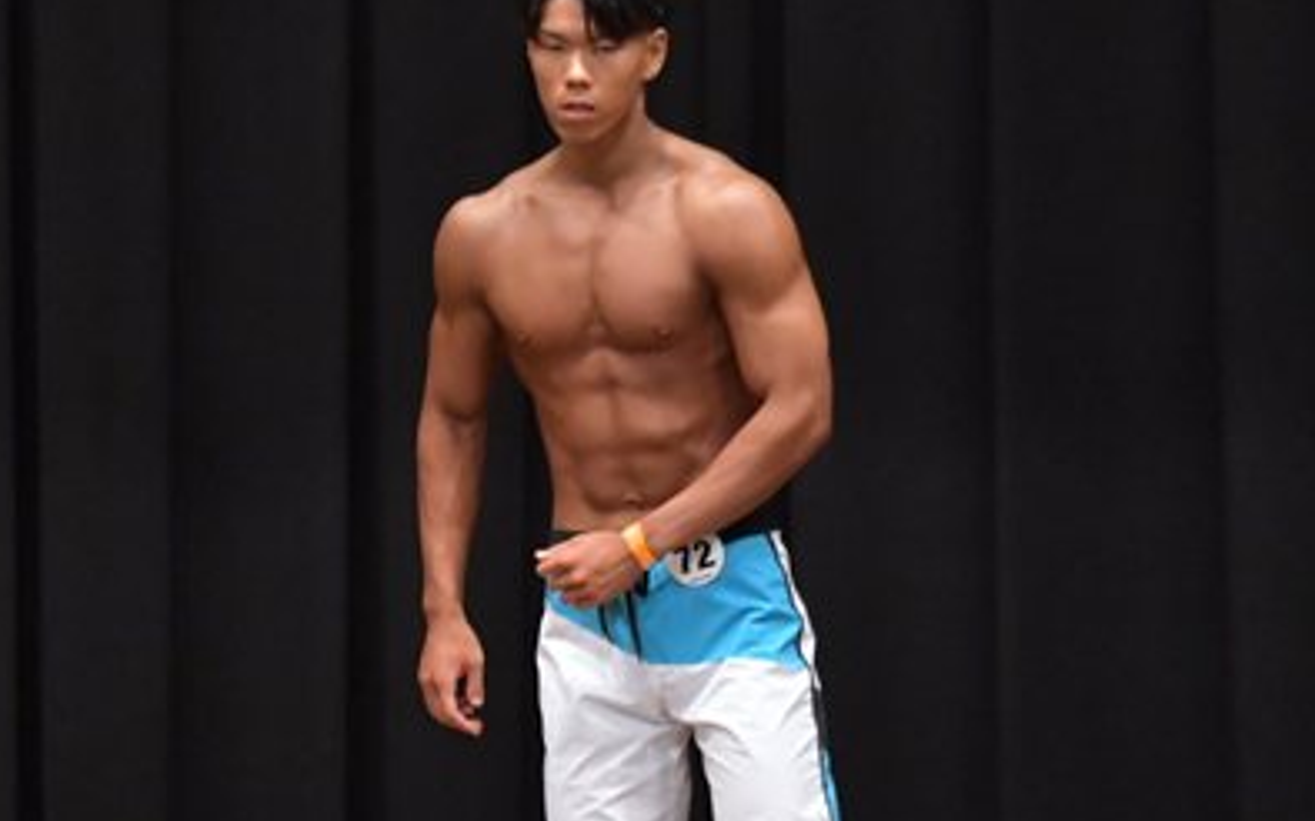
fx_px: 15585
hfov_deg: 4.8
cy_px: 631
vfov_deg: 3.0
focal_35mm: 435
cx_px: 285
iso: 6400
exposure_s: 1/400
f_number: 5.6
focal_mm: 145
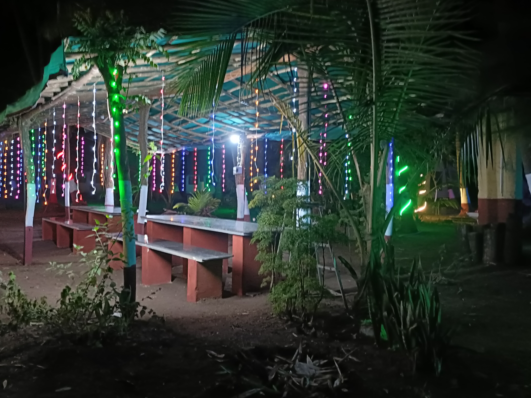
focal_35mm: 28
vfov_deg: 49.7
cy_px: 179
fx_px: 429
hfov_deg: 63.4
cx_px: 247
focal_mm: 4.7
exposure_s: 1/20
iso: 4397
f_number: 1.7
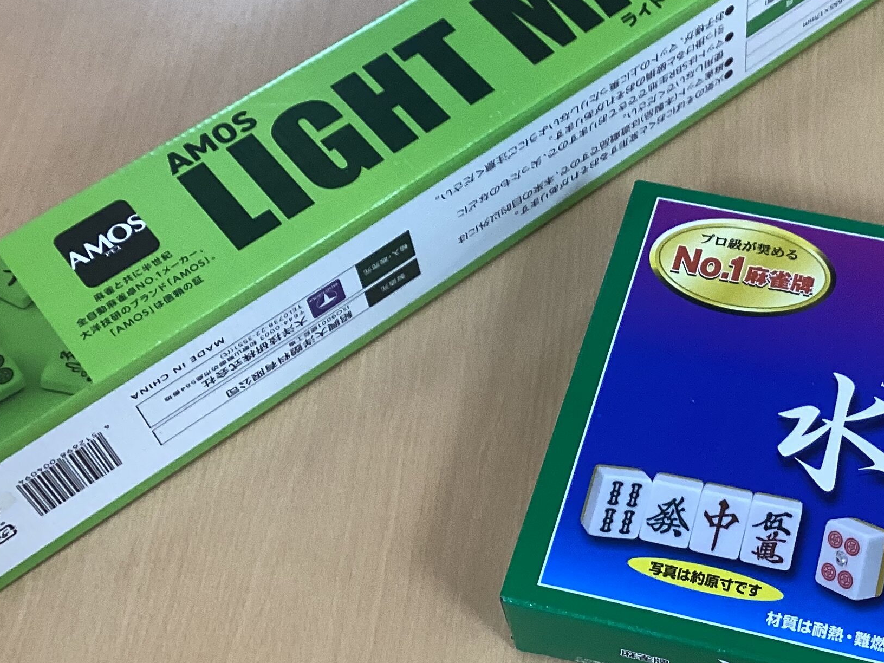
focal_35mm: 62
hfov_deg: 30.7
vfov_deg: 23.6
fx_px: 1583
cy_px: 292
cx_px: 651
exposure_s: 1/60
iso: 80
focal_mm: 3.3
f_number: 2.4
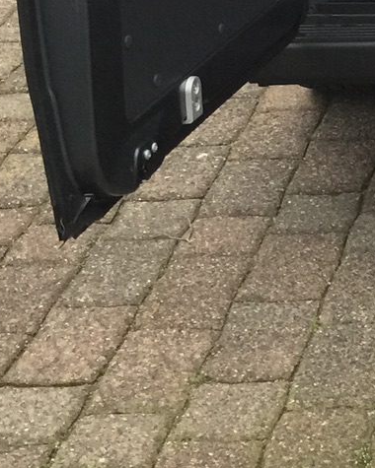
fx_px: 1693
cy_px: -443
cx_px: 633
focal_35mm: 122
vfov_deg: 13.6
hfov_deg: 11.8
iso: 32
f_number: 2.2
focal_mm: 4.15
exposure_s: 1/33
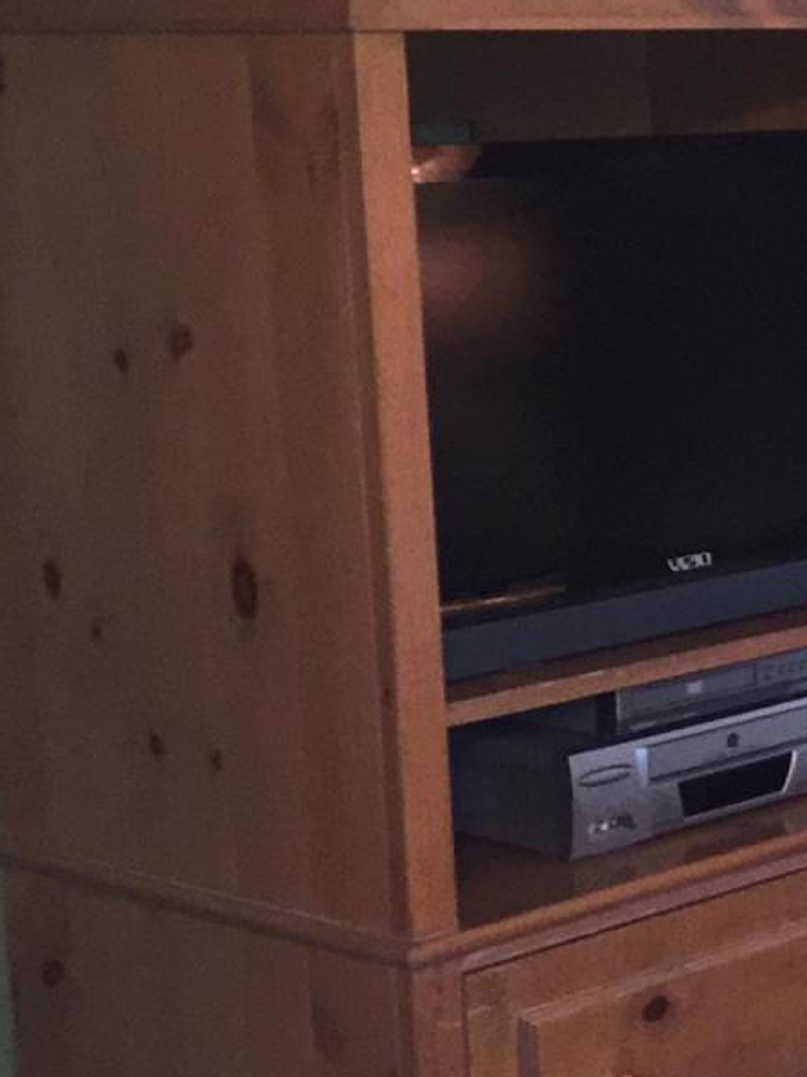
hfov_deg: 13.9
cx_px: 1344
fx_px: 3017
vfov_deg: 20.2
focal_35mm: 97
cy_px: 542
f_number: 2.2
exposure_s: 1/24
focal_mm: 4.15
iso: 160
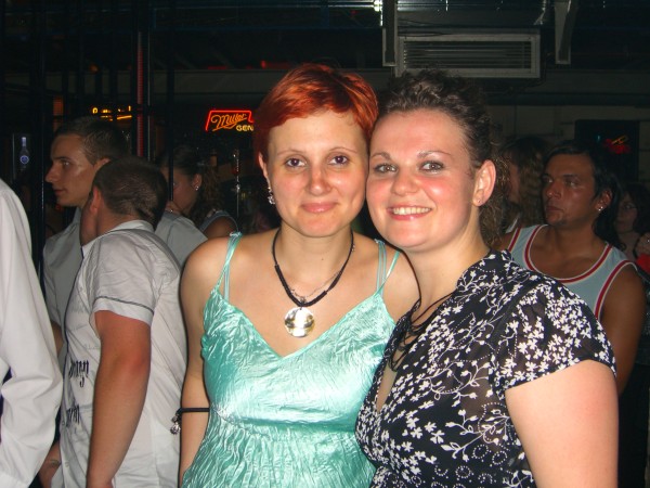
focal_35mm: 46
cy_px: 244
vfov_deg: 31.5
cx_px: 325
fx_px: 864
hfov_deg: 41.2
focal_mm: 9.5
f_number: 3.1
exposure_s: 1/60
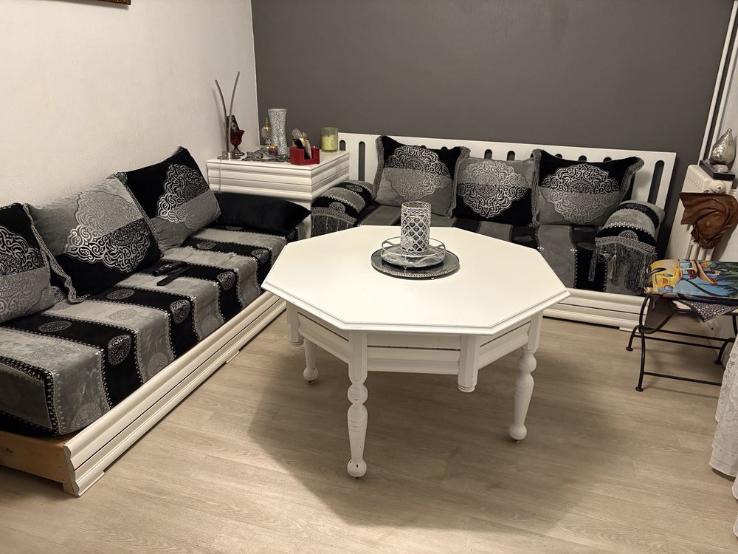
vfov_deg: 53.1
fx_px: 554
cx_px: 369
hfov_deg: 67.3
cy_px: 277
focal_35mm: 26
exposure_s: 1/33
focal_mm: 5.96
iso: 500
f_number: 1.6
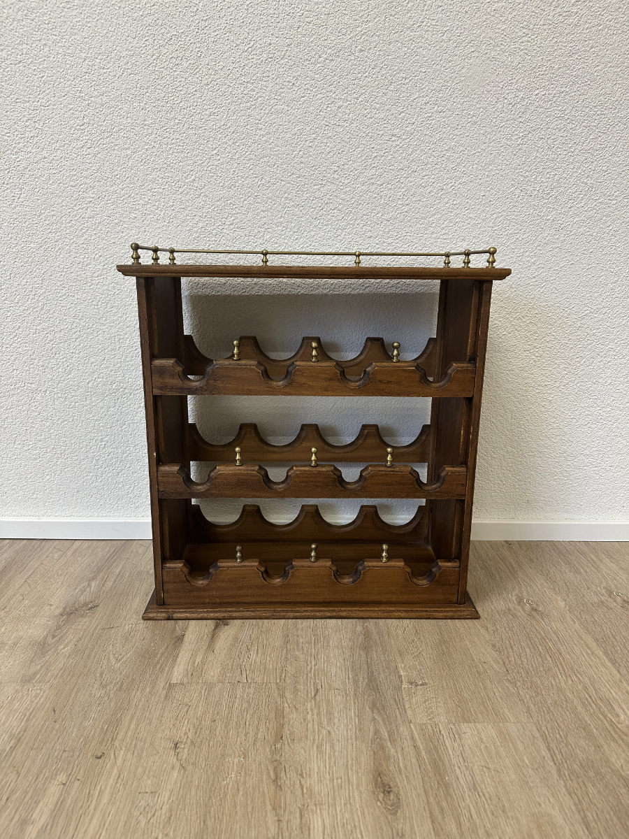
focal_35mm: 24
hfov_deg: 56.8
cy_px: 420
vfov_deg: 71.6
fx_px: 581
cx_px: 314
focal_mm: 6.9
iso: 160
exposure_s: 1/100
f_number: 1.8
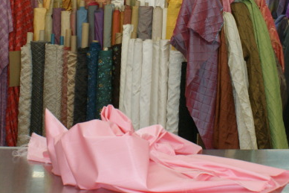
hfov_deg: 25.6
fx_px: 634
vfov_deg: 17.0
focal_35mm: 79
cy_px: 13
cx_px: 187
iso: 400
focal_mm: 20
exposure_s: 1/60
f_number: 5.6
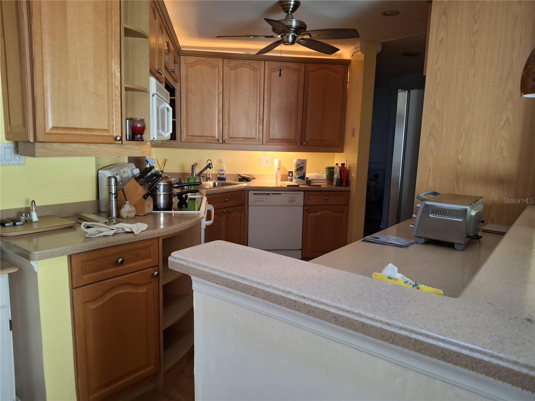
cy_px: 200
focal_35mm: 25
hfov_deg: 69.4
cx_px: 268
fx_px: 386
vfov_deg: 54.9
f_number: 1.8
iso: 320
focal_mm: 4.69
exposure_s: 1/25
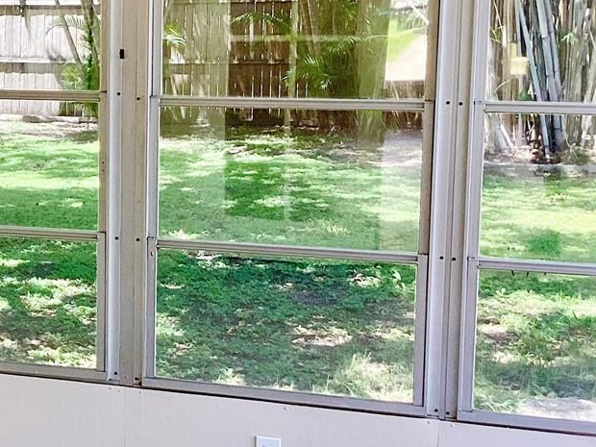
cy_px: 181
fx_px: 1377
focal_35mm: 80
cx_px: -56
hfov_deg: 23.0
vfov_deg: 18.4
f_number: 2.4
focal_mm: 3.3
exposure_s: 1/120
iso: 40
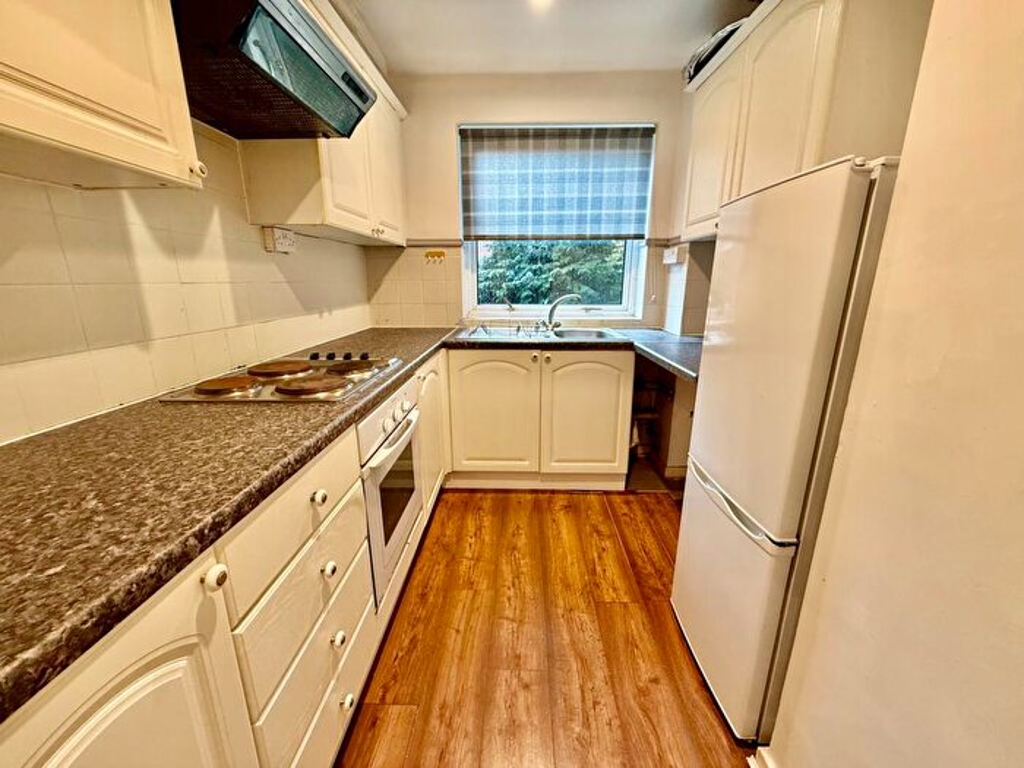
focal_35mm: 14
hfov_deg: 102.1
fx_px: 414
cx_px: 512
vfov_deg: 85.7
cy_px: 384
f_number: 2.2
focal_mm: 2.22
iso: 200
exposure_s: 1/50
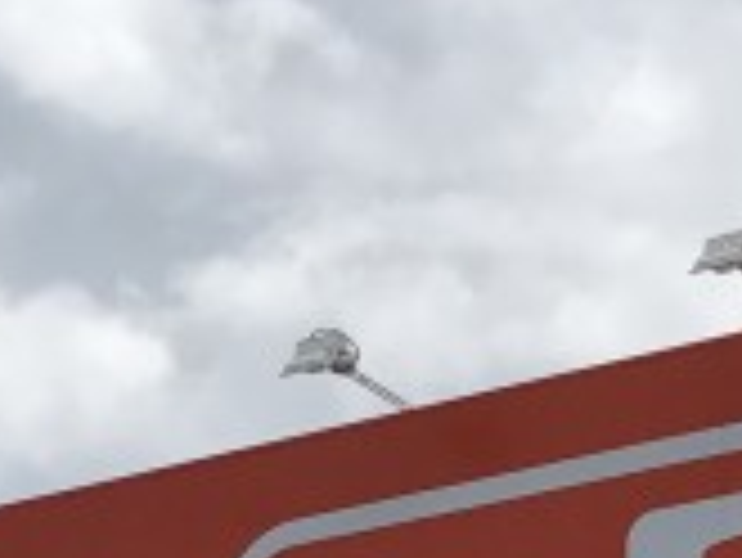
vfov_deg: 7.8
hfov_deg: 10.9
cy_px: 1206
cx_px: 65
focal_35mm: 181
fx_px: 3883
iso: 20
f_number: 1.8
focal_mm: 3.99
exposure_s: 1/6410
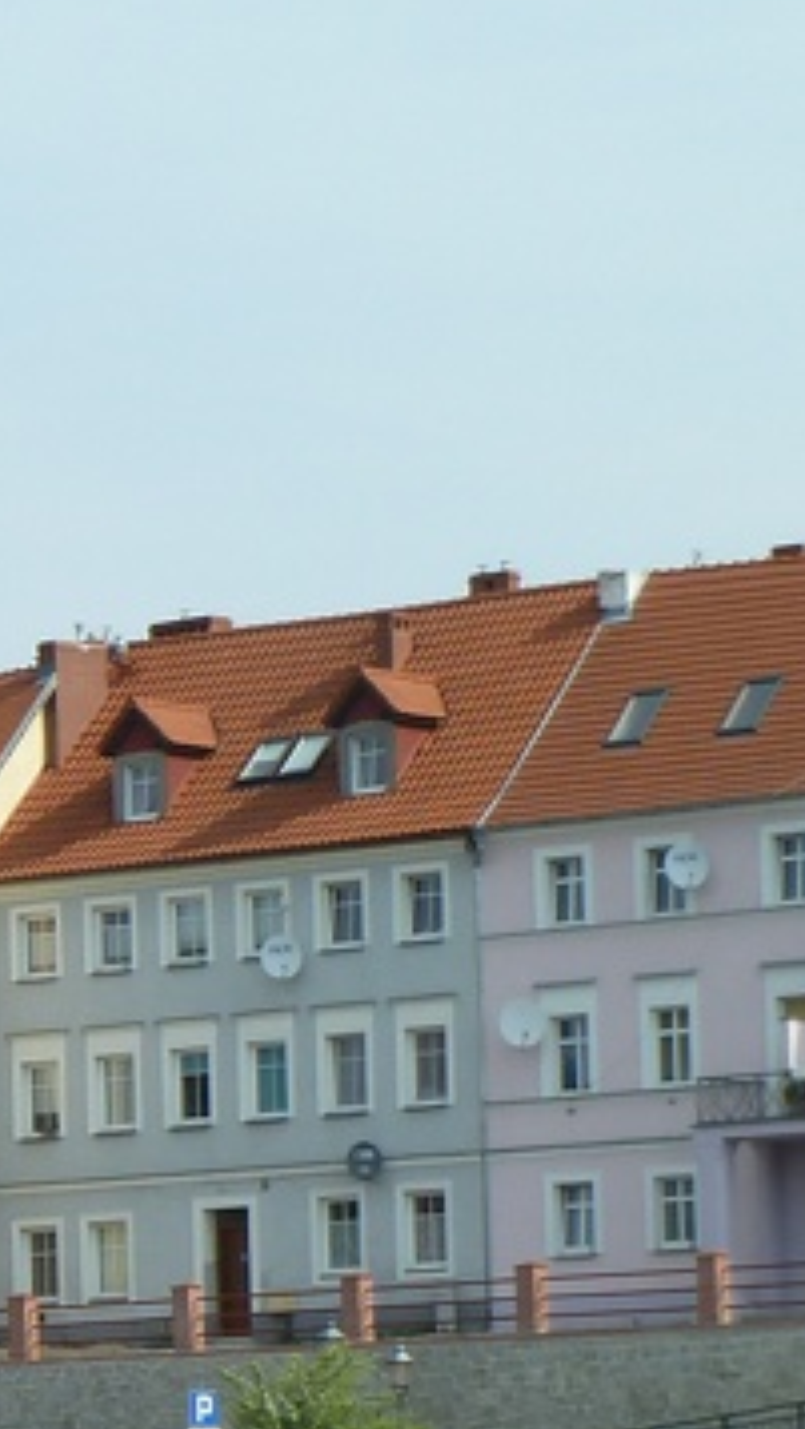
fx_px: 7357
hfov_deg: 6.1
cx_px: -893
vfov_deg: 11.0
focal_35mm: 194
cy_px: 1401
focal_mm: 10.3
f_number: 4.5
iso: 80
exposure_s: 1/400
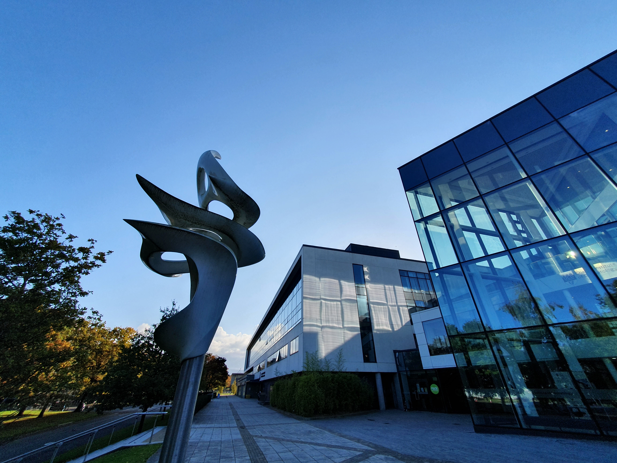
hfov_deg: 106.2
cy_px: 232
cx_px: 308
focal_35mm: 13
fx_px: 232
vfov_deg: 89.9
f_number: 2.2
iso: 50
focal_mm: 1.8
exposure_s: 1/1156
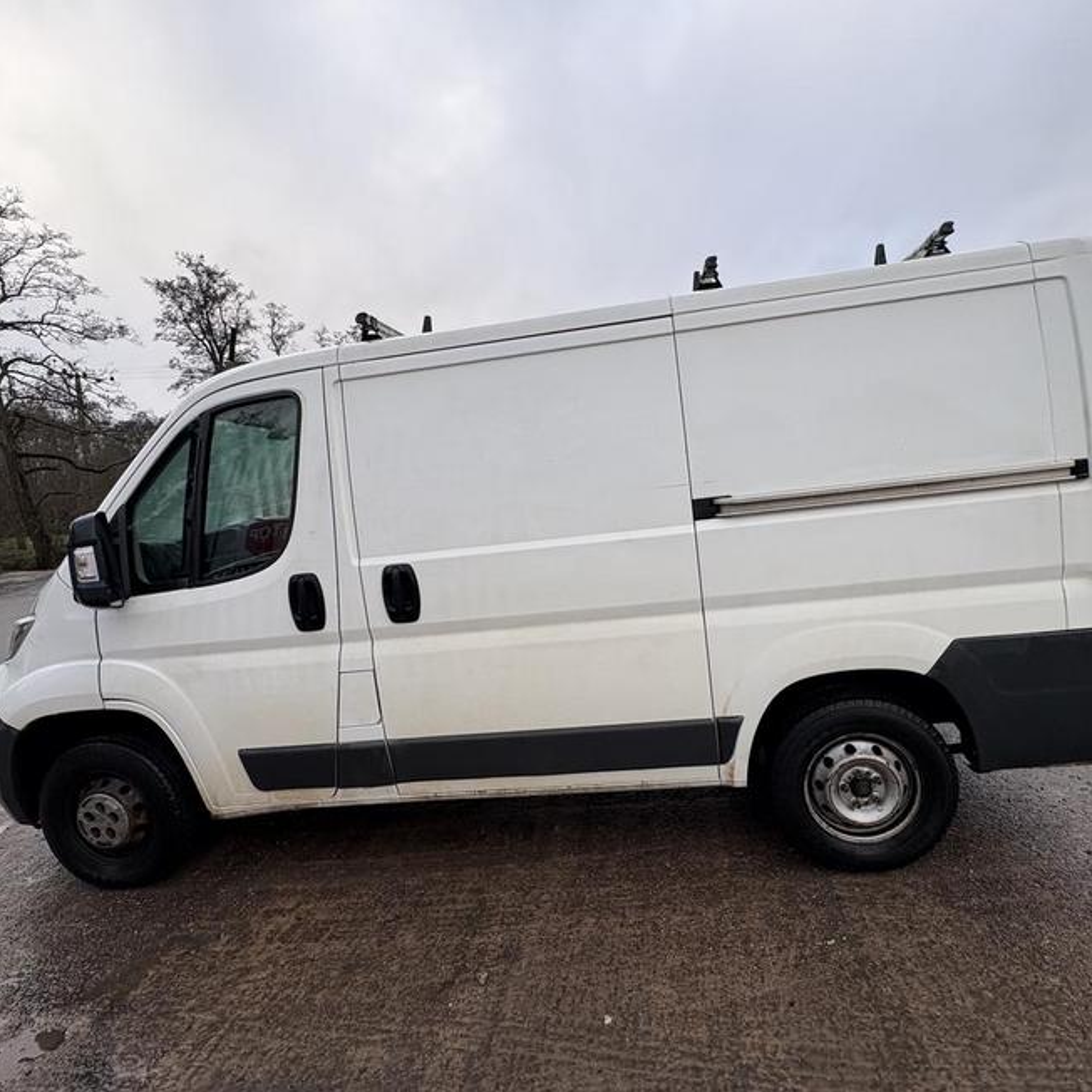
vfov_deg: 83.9
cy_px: 531
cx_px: 585
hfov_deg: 83.8
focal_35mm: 17
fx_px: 607
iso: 40
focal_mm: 2.22
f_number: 2.2
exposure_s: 1/423
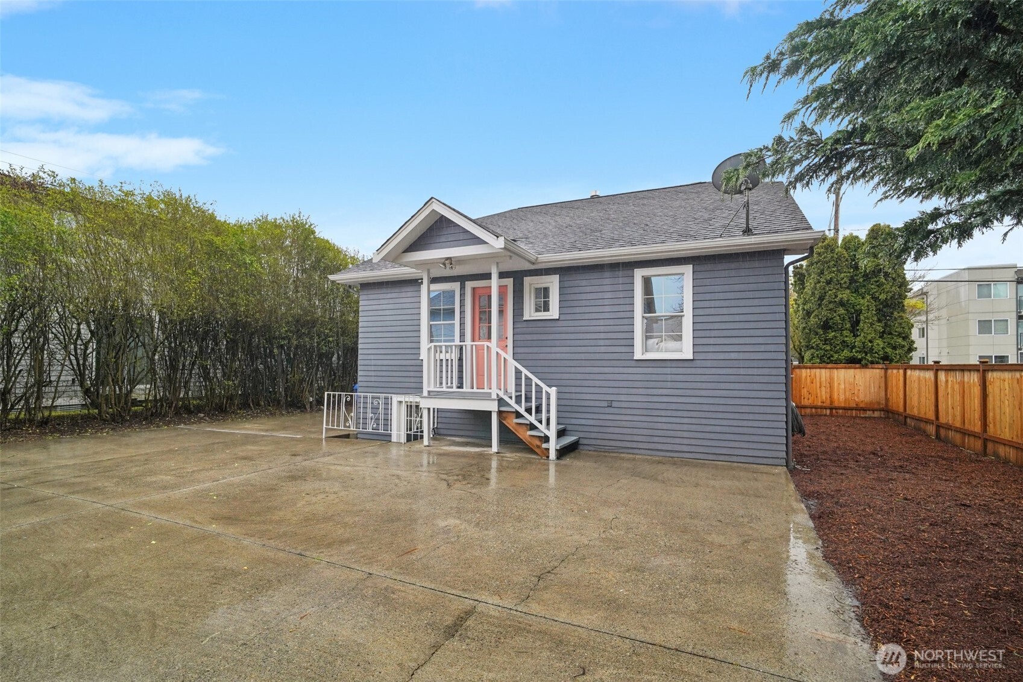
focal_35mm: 16
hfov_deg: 96.7
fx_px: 455
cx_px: 512
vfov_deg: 73.7
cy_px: 341
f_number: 8
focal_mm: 16
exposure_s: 1/125
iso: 1600
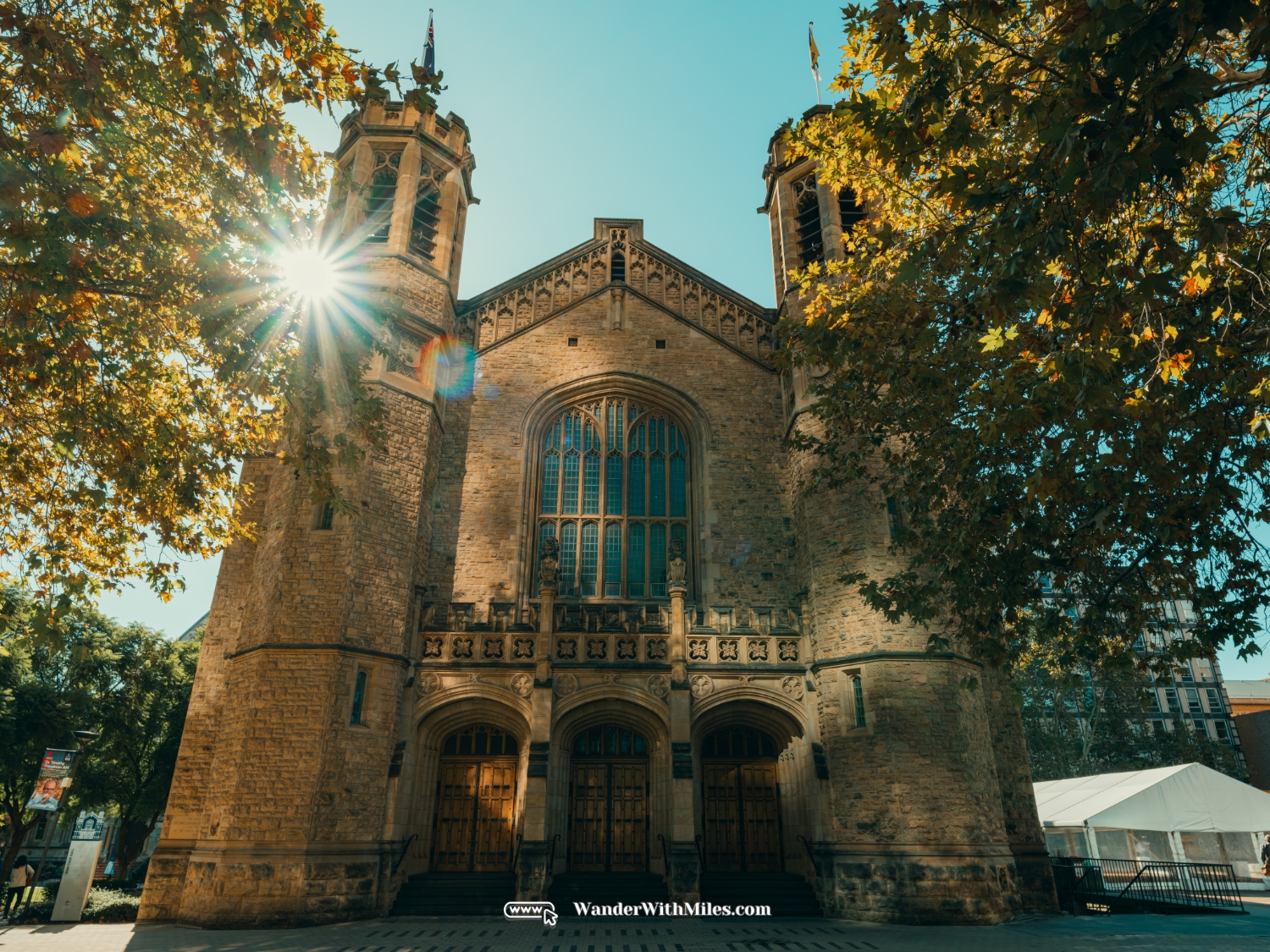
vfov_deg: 61.1
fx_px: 807
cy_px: 476
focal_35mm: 22
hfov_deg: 76.4
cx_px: 635
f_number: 16
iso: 800
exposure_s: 1/125
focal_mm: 27.4
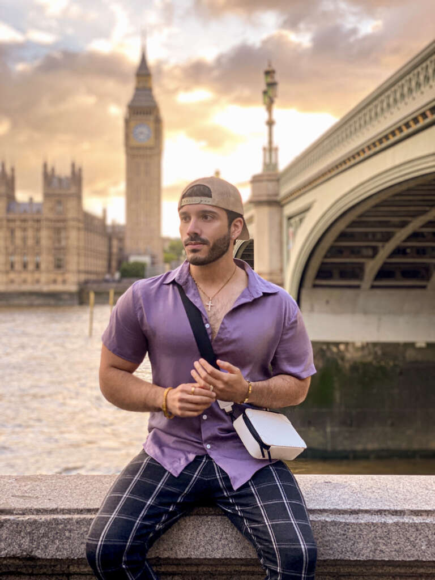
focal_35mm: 52
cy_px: 290
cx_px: 218
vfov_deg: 36.8
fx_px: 871
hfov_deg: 28.0
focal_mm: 6
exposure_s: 1/120
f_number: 2
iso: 25
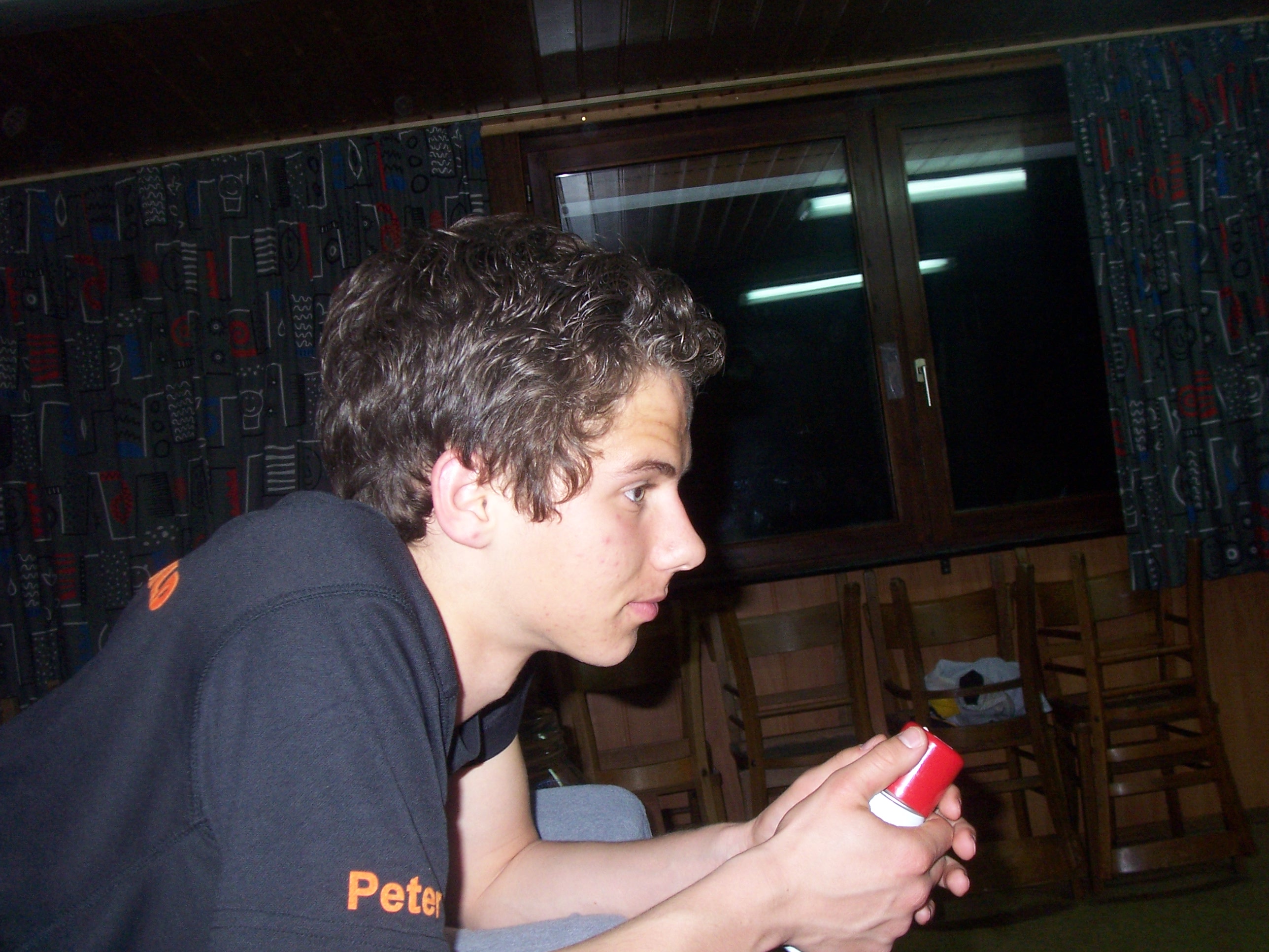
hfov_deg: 47.9
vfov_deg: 36.8
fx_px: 1430
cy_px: 476
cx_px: 634
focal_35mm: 39
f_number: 3.9
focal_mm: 6.4
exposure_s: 1/60
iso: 125
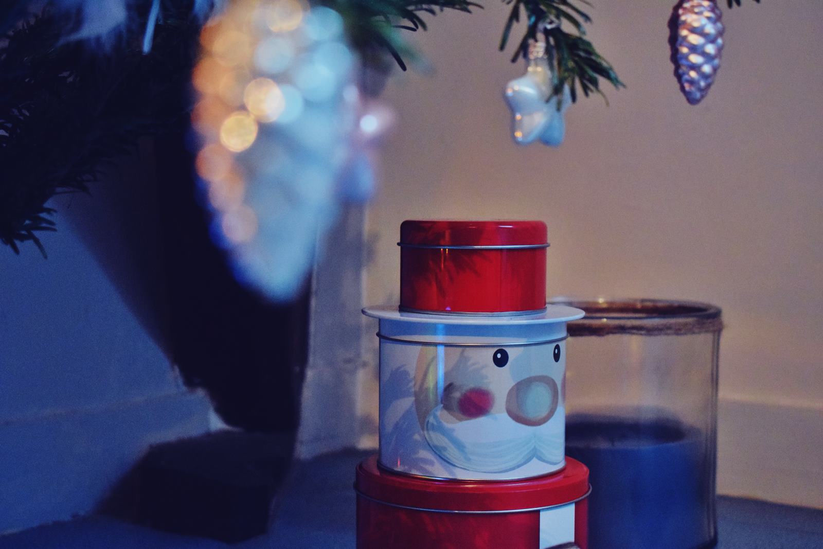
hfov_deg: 31.9
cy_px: 274
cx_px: 412
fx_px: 1440
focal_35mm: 63
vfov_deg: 21.6
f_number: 5
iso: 6400
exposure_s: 1/50
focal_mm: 42
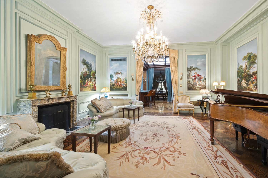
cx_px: 134
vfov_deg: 81.1
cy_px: 89
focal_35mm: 14
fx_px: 104
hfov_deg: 104.3
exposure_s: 4
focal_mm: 14
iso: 250
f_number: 13
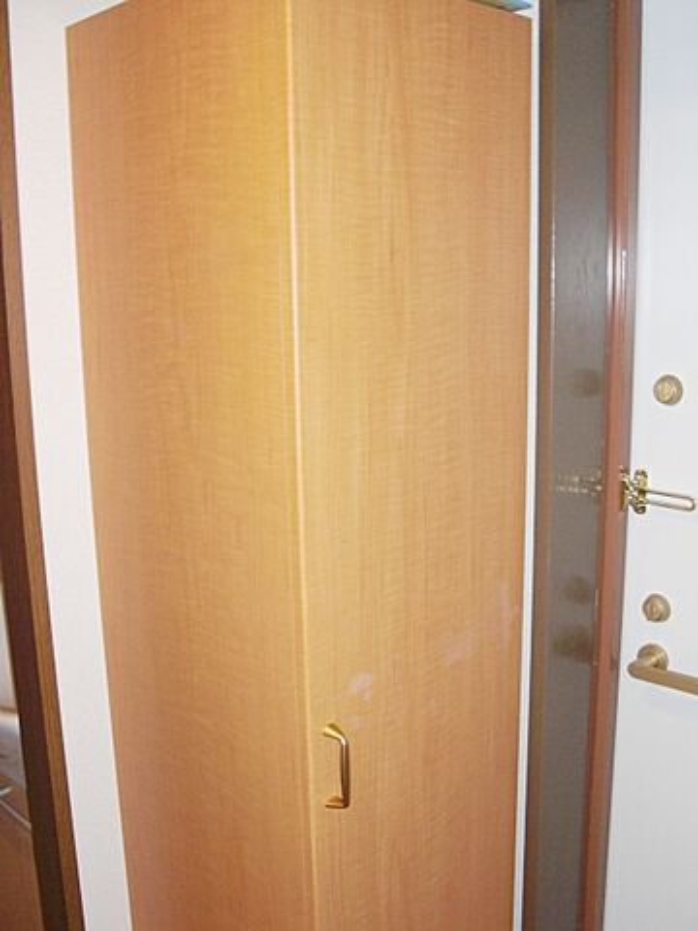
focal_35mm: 36
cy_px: 466
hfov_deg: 39.7
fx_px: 968
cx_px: 349
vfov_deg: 51.4
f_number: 2.8
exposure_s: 1/60
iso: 200
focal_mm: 6.3
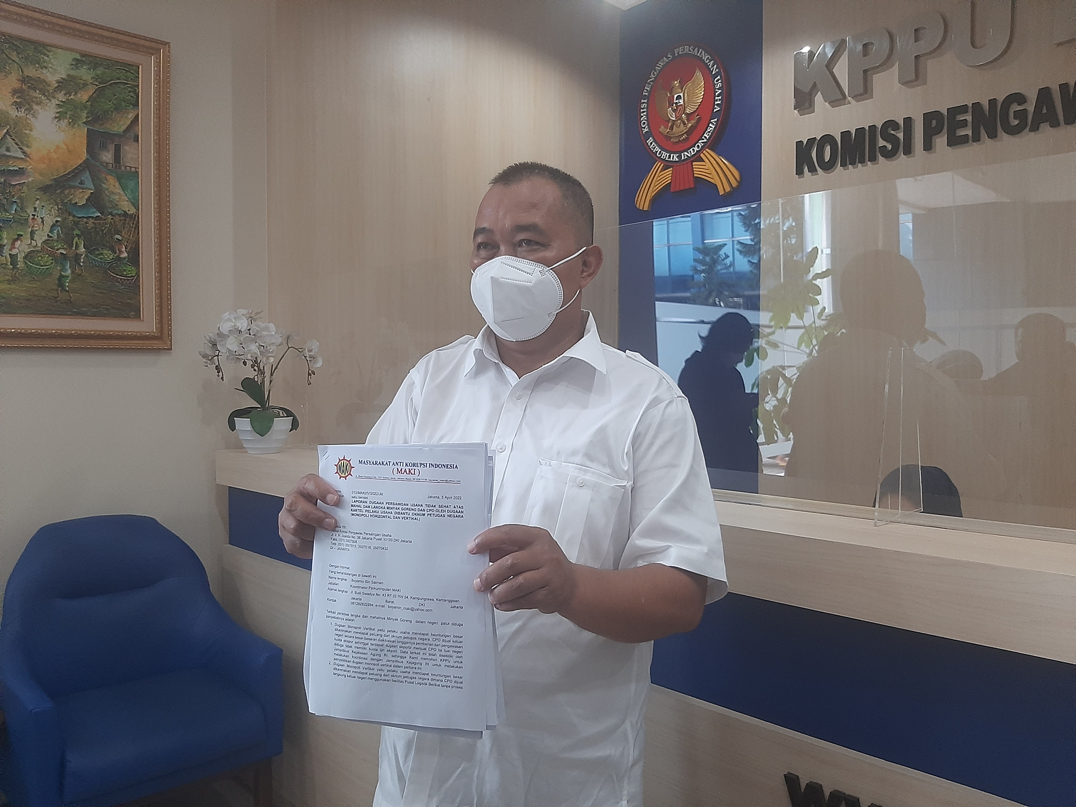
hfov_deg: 65.3
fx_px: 839
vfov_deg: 51.4
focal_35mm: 27
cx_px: 538
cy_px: 404
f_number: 1.7
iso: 200
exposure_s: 1/50
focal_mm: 3.93
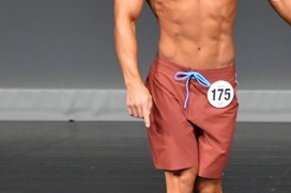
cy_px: 87
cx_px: 275
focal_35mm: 1067
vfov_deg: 1.3
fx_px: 8619
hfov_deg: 1.9
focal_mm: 250
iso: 5000
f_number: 5.6
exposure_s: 1/400
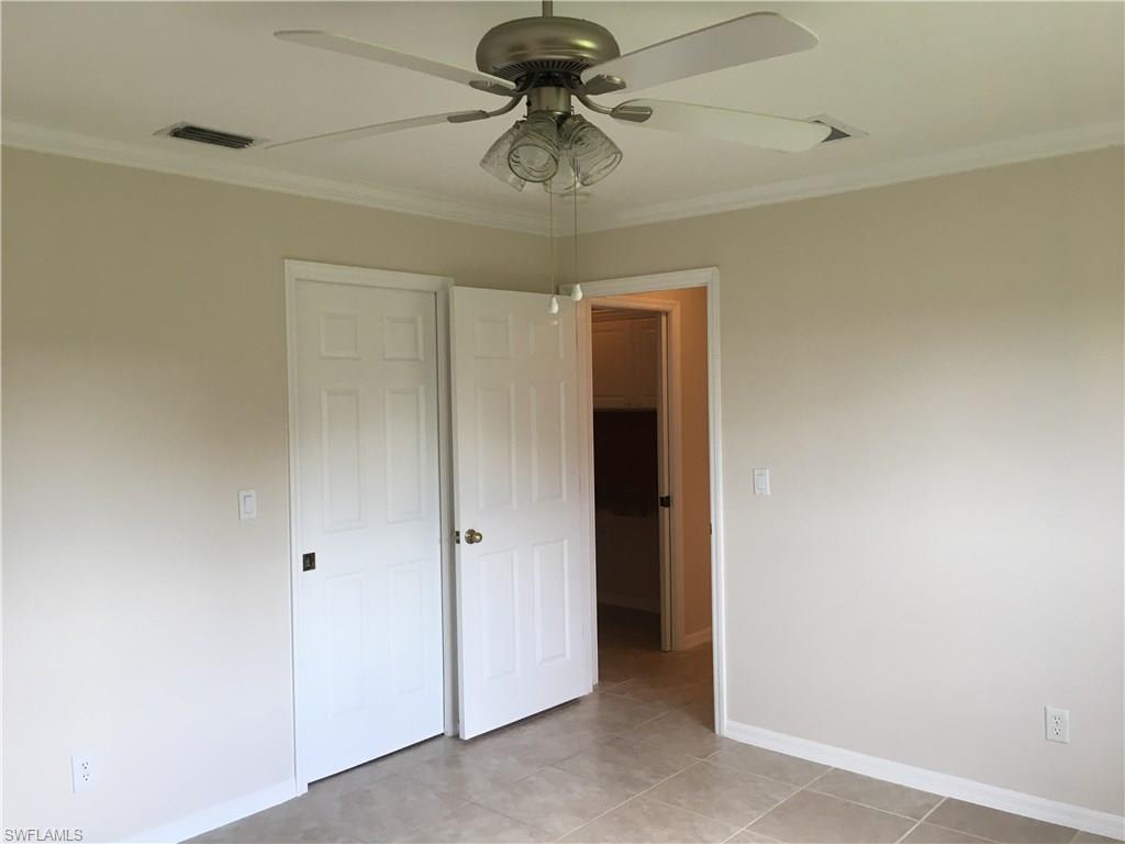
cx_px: 562
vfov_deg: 48.2
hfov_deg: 61.7
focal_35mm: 29
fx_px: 942
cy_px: 422
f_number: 2.2
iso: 25
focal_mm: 4.15
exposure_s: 1/30
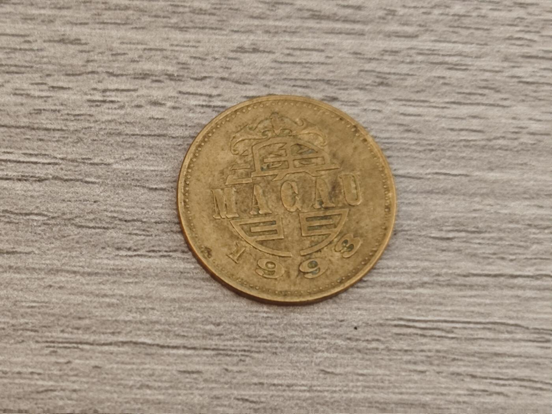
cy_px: 207
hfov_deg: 26.0
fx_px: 1196
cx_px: 276
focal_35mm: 75
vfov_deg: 19.6
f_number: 1.9
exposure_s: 1/50
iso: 500
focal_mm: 8.7
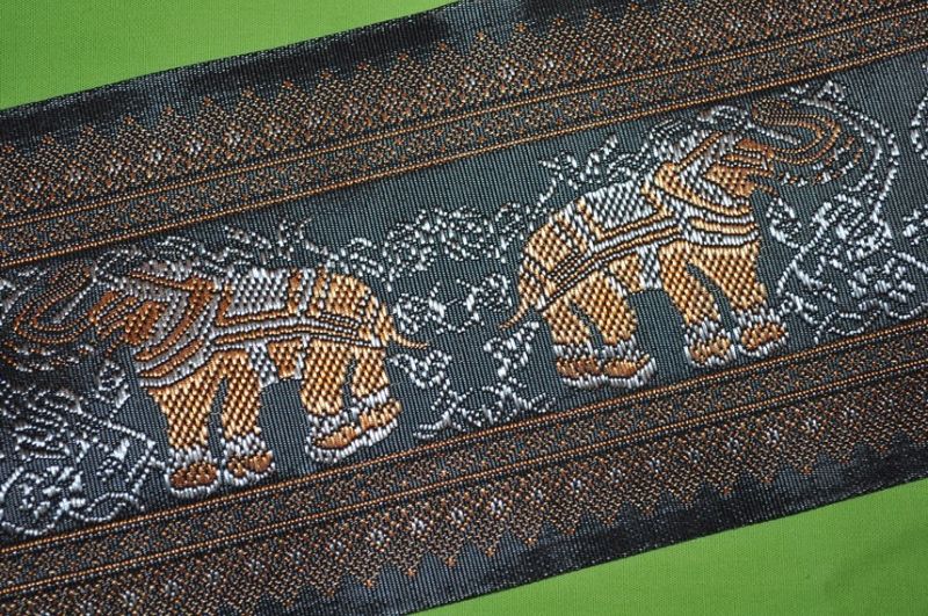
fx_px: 1622
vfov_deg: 21.5
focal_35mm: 63
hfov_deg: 31.9
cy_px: 308
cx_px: 464
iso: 220
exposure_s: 1/60
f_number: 5.3
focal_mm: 42
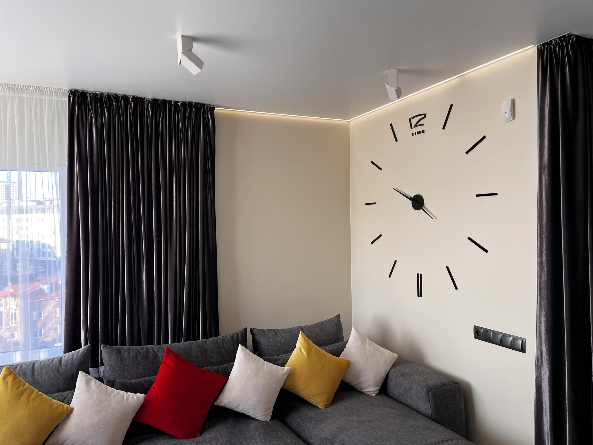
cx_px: 296
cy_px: 222
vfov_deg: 53.1
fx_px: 445
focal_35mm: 26
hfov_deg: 67.3
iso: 64
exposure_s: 1/121
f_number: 1.6
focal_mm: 5.1
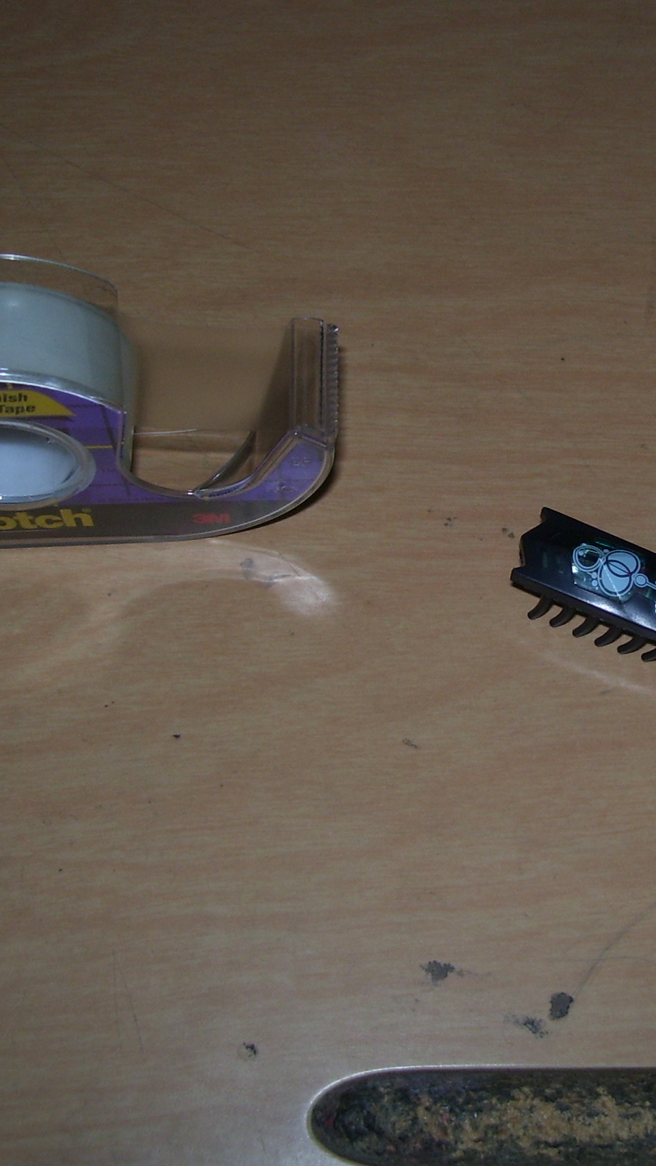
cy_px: 587
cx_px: 555
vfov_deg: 39.2
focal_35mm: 53
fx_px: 1639
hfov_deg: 22.2
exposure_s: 1/60
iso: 80
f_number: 2.7
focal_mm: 6
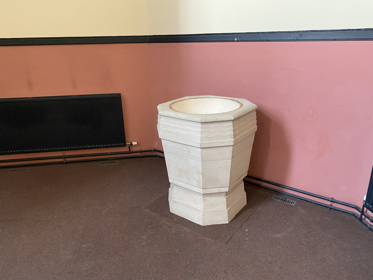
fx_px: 280
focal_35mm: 26
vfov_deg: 53.1
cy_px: 140
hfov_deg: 67.3
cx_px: 186
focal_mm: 4.25
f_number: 1.8
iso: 400
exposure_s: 1/60
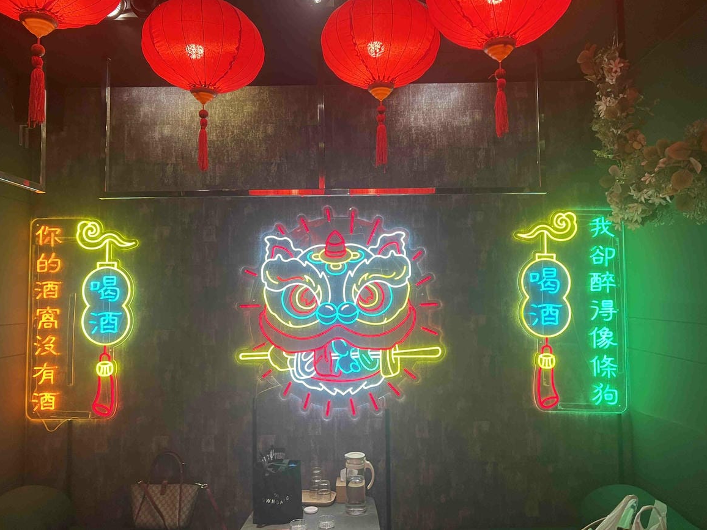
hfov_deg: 65.3
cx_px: 355
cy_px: 256
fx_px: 551
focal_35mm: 27
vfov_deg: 51.3
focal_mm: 5.7
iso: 80
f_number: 1.5
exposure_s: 1/60
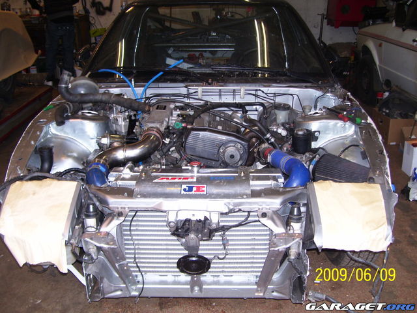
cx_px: 208
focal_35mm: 37
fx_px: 446
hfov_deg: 50.1
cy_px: 156
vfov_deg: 38.7
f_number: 2.7
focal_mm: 6
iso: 80
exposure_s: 1/60
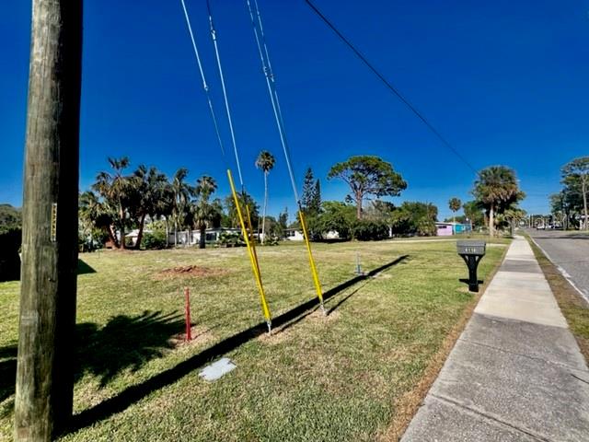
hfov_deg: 106.2
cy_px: 221
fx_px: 221
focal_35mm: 13
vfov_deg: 89.9
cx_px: 294
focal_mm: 1.57
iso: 32
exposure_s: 1/1488
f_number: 1.8
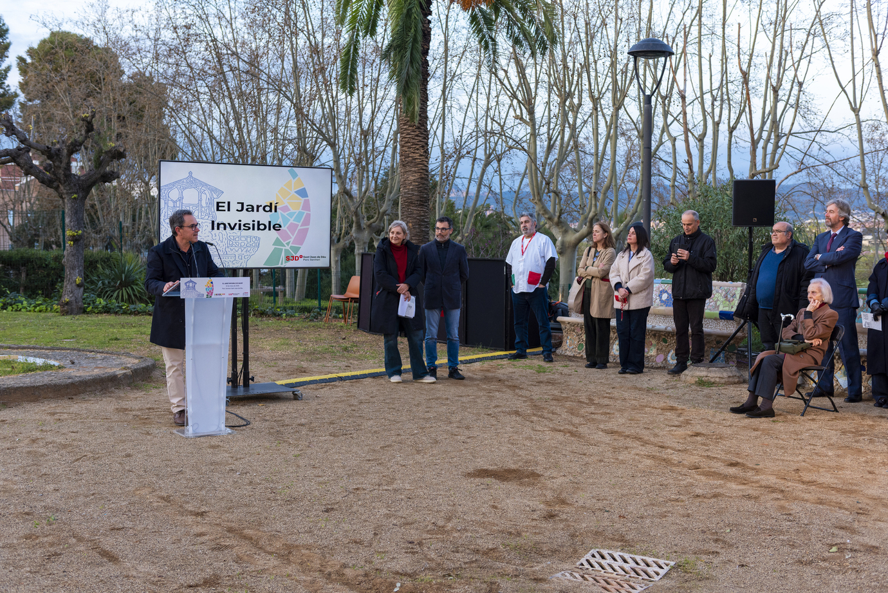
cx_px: 444
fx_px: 1036
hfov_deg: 46.4
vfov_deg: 31.9
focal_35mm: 42
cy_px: 296
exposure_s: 1/160
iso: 800
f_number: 4.5
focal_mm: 42
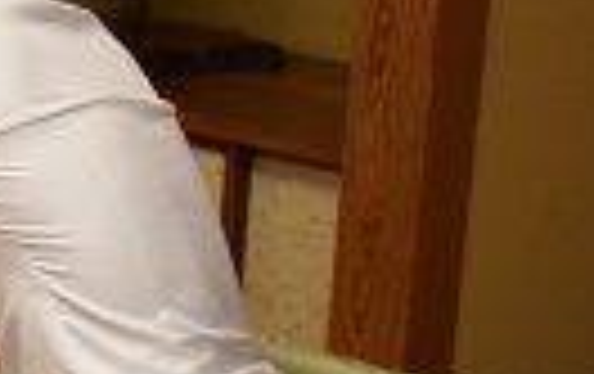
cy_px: 144
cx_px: -549
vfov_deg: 8.3
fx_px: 2583
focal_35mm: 159
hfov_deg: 11.9
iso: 1600
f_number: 3.8
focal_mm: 23
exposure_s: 1/60
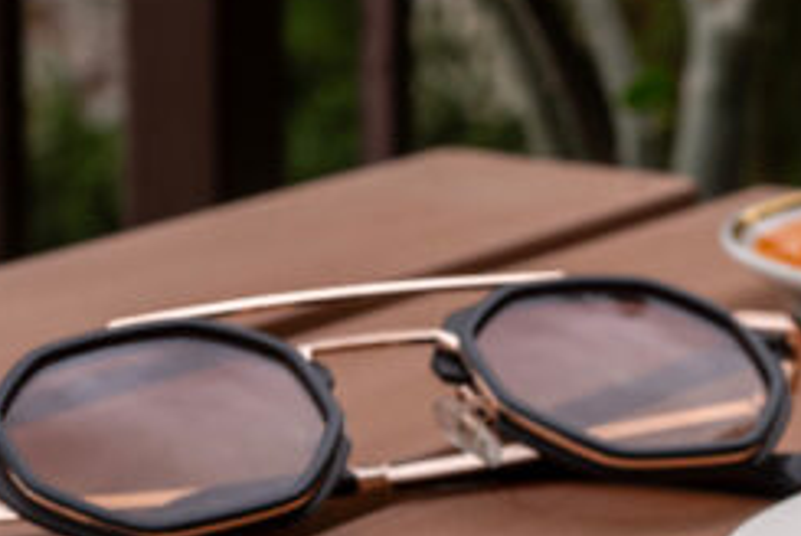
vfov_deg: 8.2
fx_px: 3720
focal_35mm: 167
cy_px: 492
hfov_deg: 12.2
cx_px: 765
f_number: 9
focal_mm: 40
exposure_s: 1/160
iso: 100
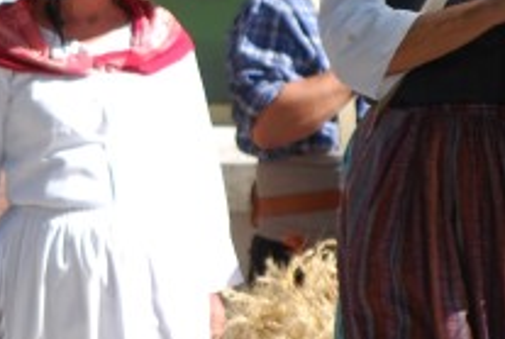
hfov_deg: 2.6
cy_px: 74
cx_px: 78
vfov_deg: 1.8
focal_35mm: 784
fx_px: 11021
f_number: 5.6
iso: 100
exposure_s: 1/200
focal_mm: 135
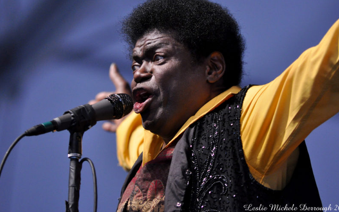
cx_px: 170
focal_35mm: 294
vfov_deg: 4.5
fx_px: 2716
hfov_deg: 7.1
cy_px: 91
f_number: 2.8
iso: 1250
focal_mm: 170
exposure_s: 1/400
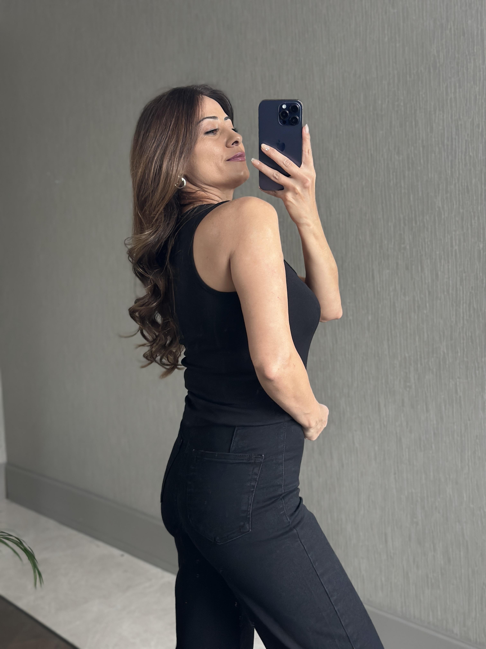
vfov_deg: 39.7
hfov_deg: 30.3
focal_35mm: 48
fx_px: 899
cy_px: 324
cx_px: 243
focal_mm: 6.86
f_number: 1.78
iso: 250
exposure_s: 1/33
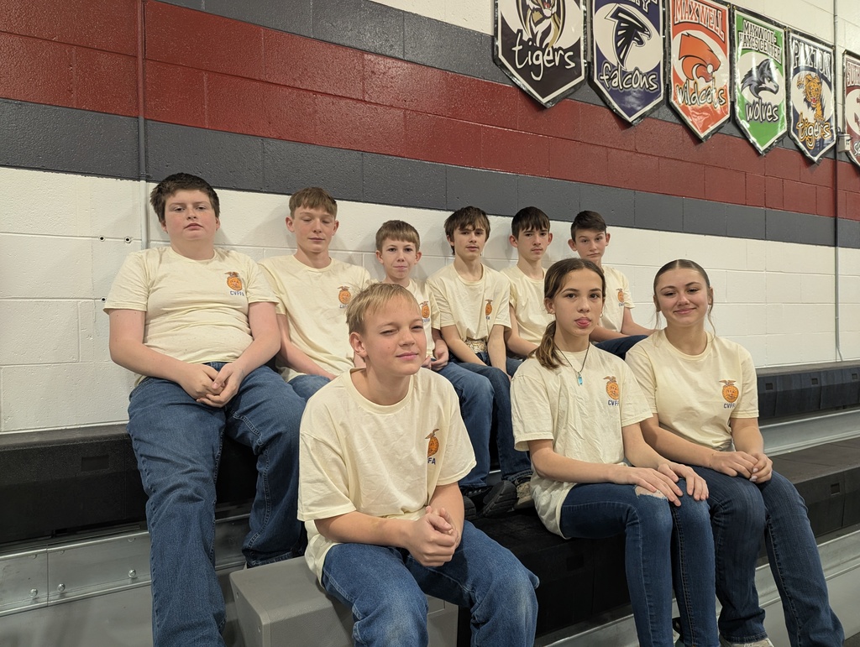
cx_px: 430
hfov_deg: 71.5
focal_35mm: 24
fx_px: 597
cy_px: 324
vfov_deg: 56.9
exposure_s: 1/42.3
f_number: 1.85
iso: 91
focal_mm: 6.81
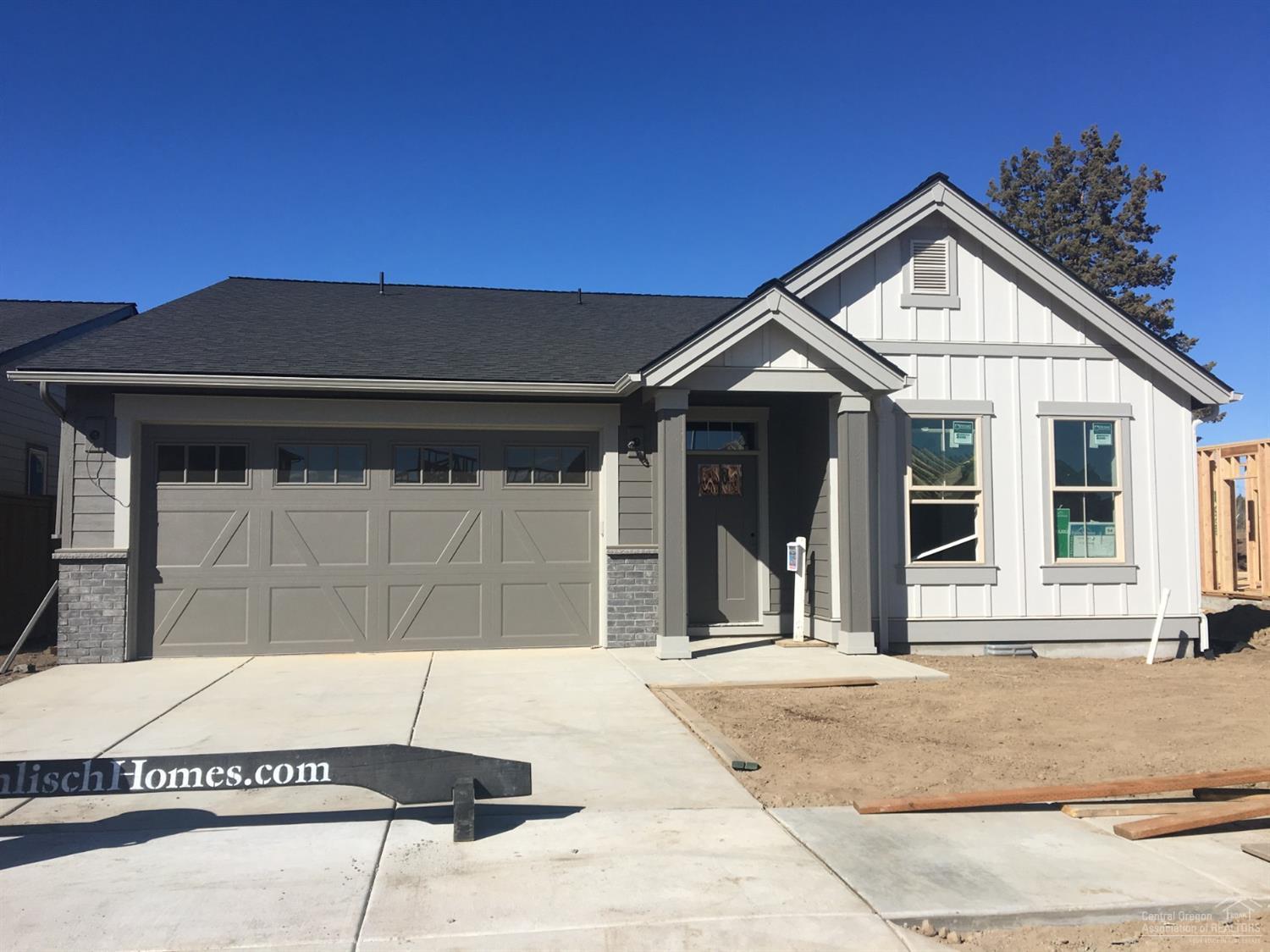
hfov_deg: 61.7
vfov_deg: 48.2
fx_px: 1064
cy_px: 476
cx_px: 635
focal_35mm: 29
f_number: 2.2
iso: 25
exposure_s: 1/2653
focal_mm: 4.15
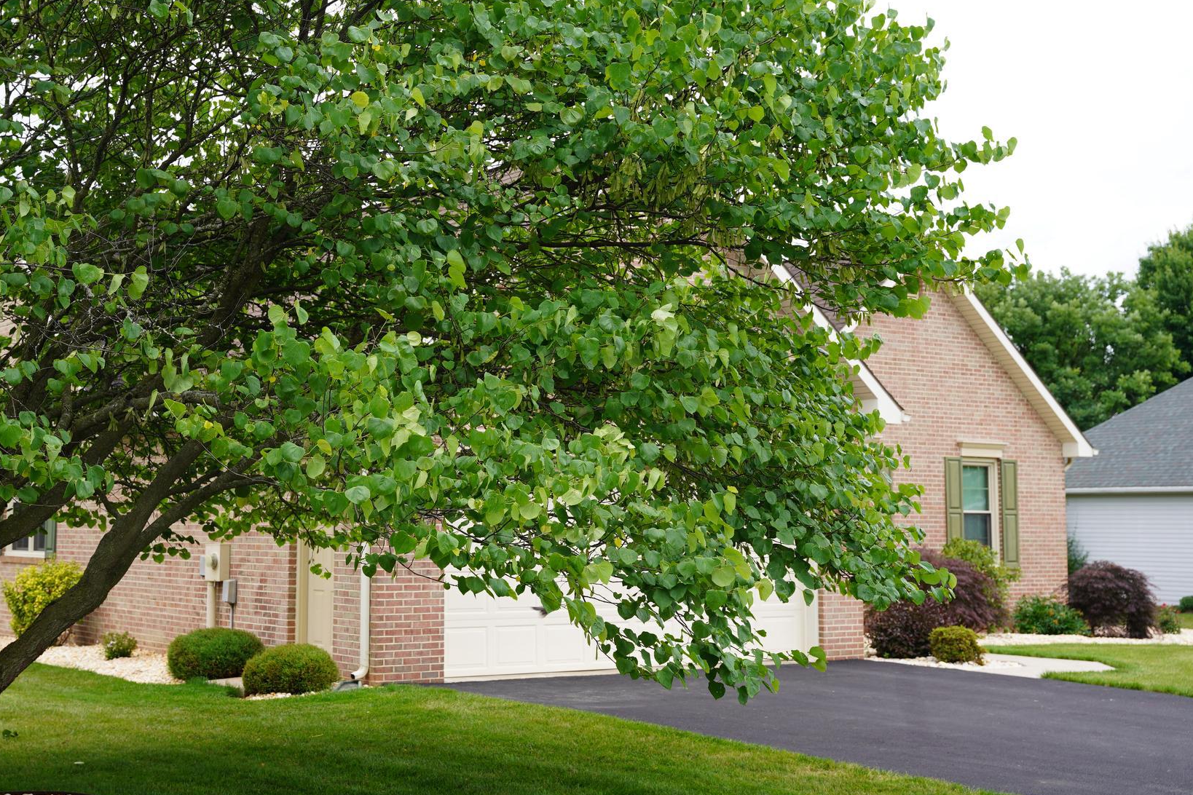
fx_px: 1657
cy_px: 377
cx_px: 462
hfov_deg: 39.4
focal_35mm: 50
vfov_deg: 27.0
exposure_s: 1/160
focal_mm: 40
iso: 100
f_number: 5
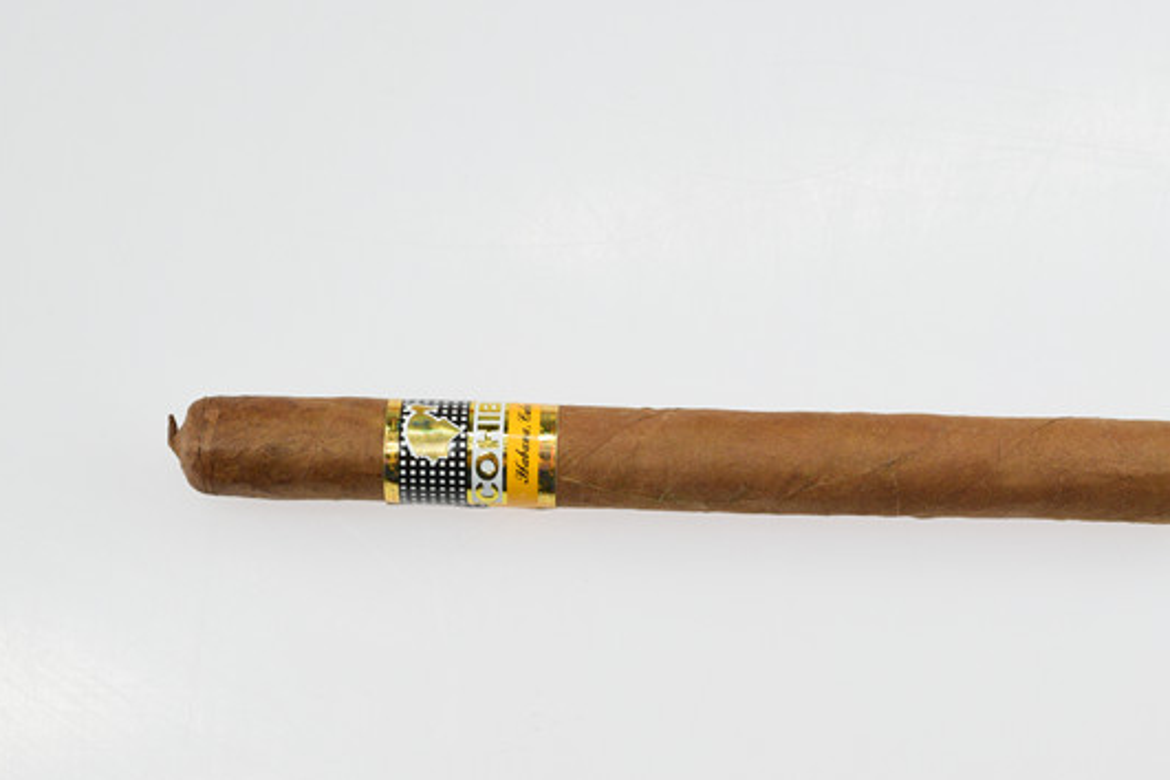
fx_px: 3445
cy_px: 443
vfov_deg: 12.9
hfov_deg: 19.3
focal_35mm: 106
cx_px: 709
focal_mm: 50
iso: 400
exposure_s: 1/200
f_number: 6.3
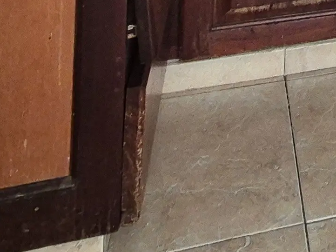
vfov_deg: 14.2
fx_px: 699
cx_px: 508
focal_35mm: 72
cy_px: -348
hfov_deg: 22.2
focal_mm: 2.2
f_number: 2.2
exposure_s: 1/60
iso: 200
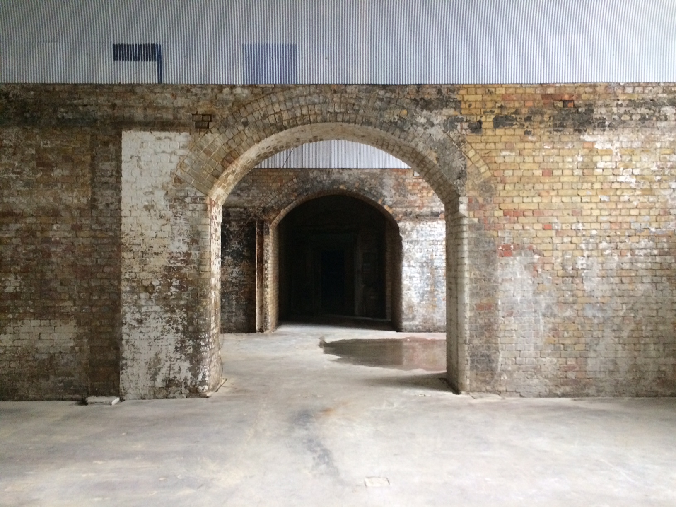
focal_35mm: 29
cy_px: 254
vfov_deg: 48.2
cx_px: 338
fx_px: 566
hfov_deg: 61.7
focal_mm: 4.15
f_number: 2.2
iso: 320
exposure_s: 1/20
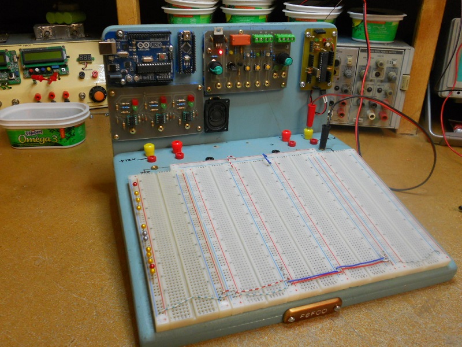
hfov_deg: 56.8
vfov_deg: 44.2
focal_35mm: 32
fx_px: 427
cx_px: 231
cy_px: 174
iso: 250
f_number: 3.5
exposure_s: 1/30
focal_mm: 5.8
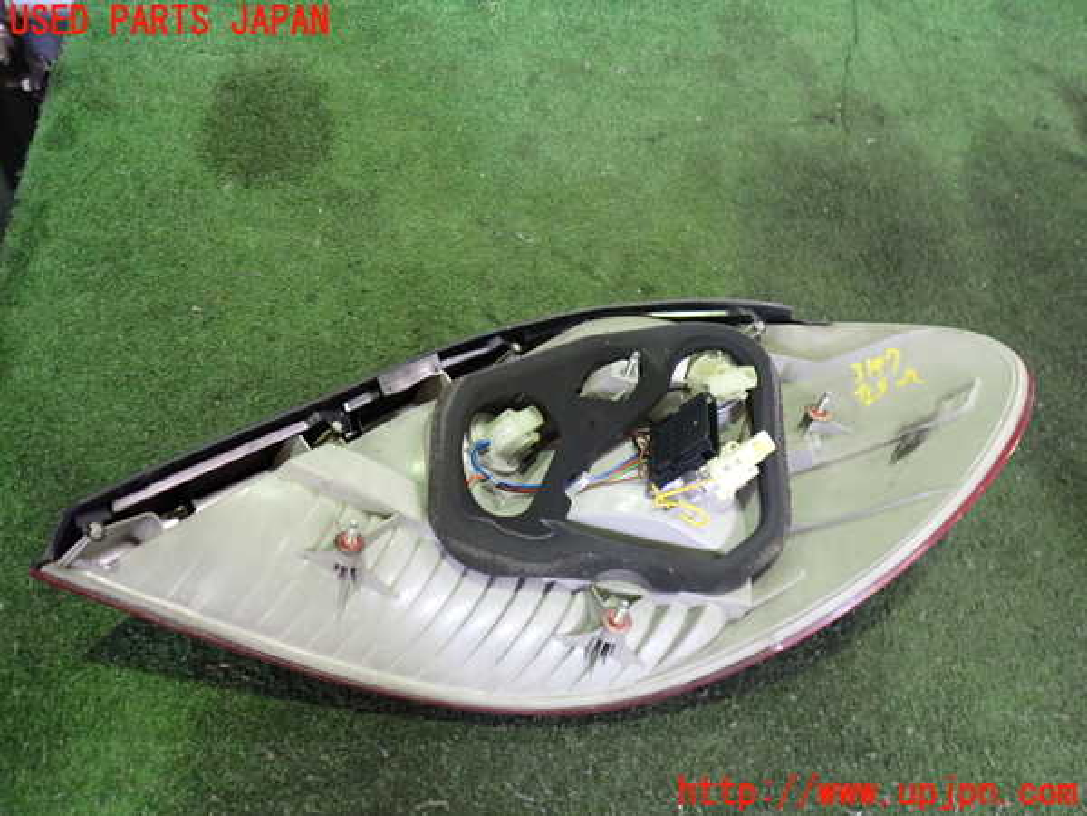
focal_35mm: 30
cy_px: 408
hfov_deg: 60.0
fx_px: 942
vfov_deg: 46.8
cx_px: 544
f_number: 2.3
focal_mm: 5.4
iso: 640
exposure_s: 1/30
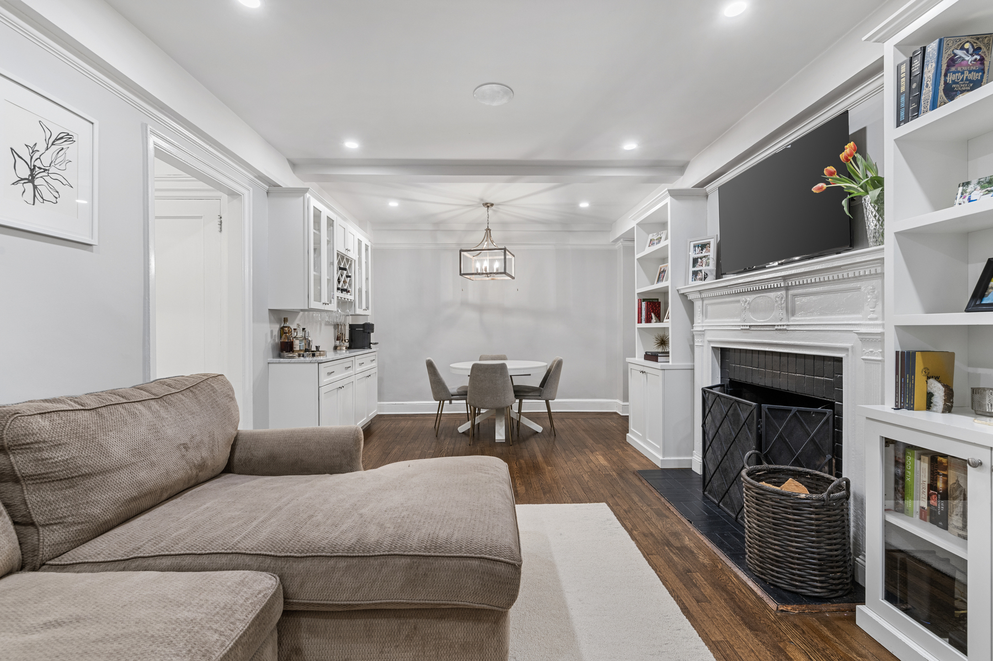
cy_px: 330
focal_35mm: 15
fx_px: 414
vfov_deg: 77.3
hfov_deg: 100.4
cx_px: 496
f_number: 8
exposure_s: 1/3
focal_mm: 15
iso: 500
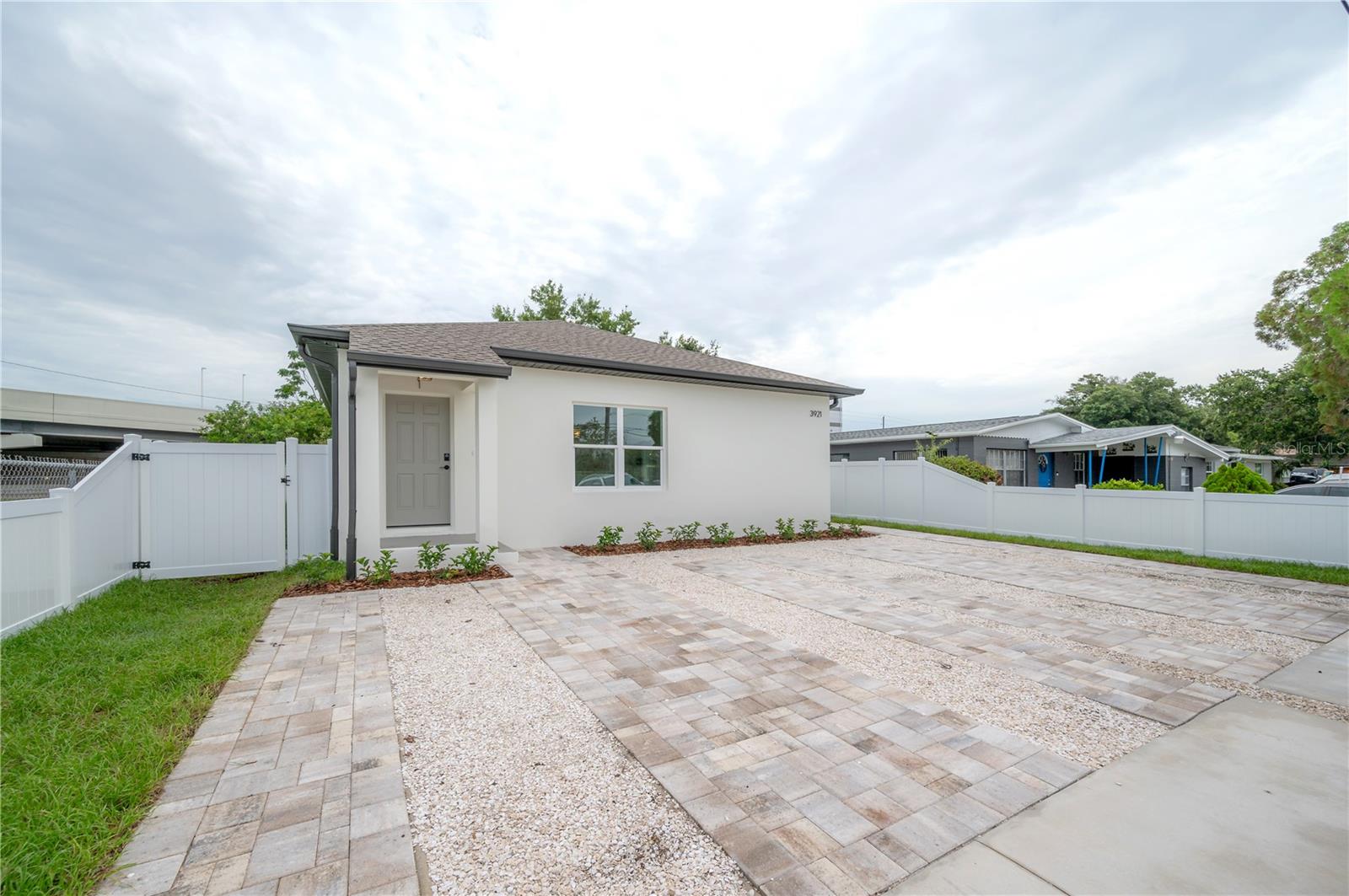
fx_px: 524
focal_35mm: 14
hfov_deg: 104.3
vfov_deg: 81.1
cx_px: 674
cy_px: 448
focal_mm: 14
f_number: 9
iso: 320
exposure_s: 1/1250
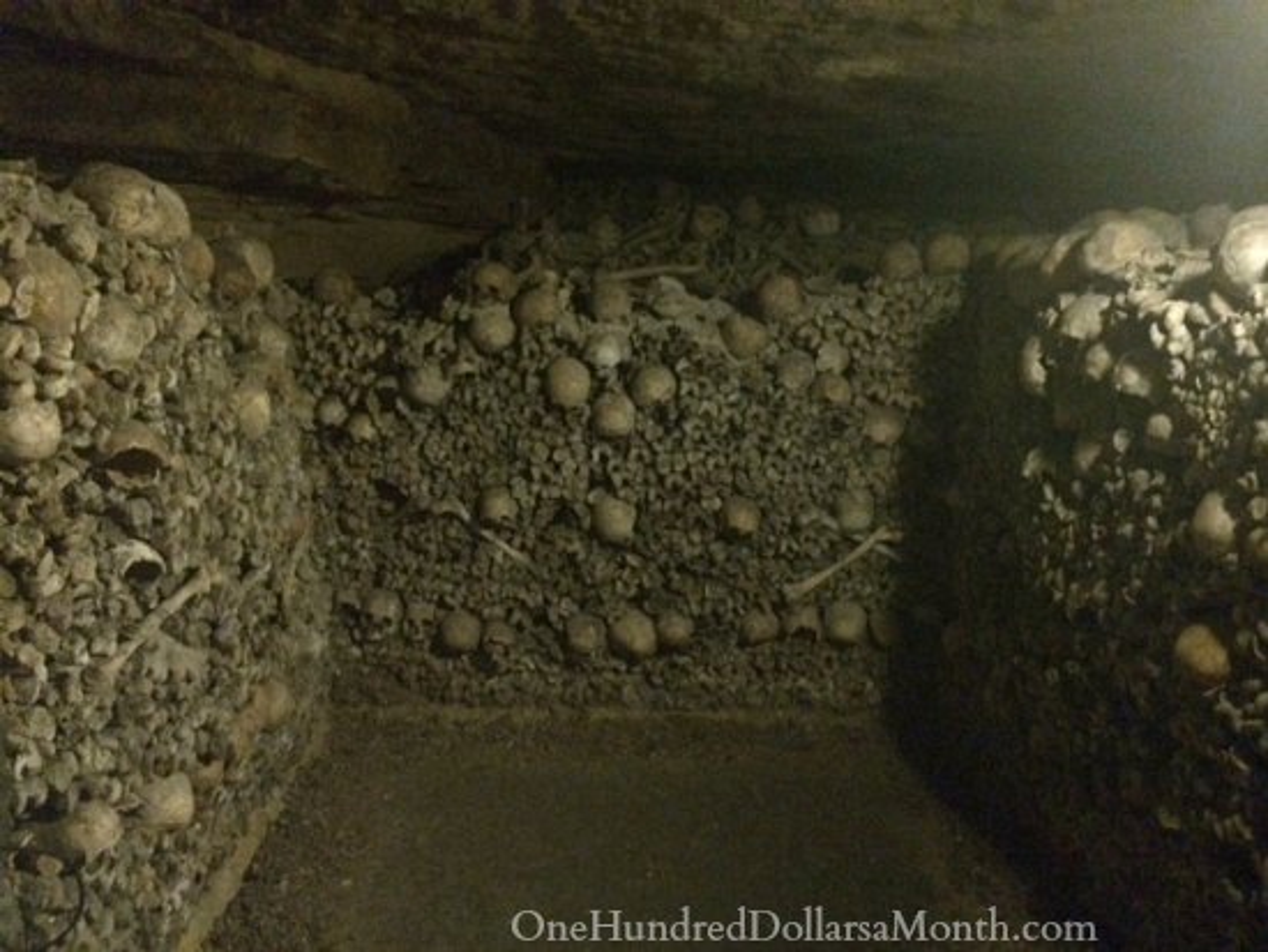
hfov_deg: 59.9
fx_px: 1099
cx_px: 634
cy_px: 476
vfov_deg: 46.8
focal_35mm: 30
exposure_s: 1/15
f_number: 2.2
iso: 2500
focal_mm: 4.12
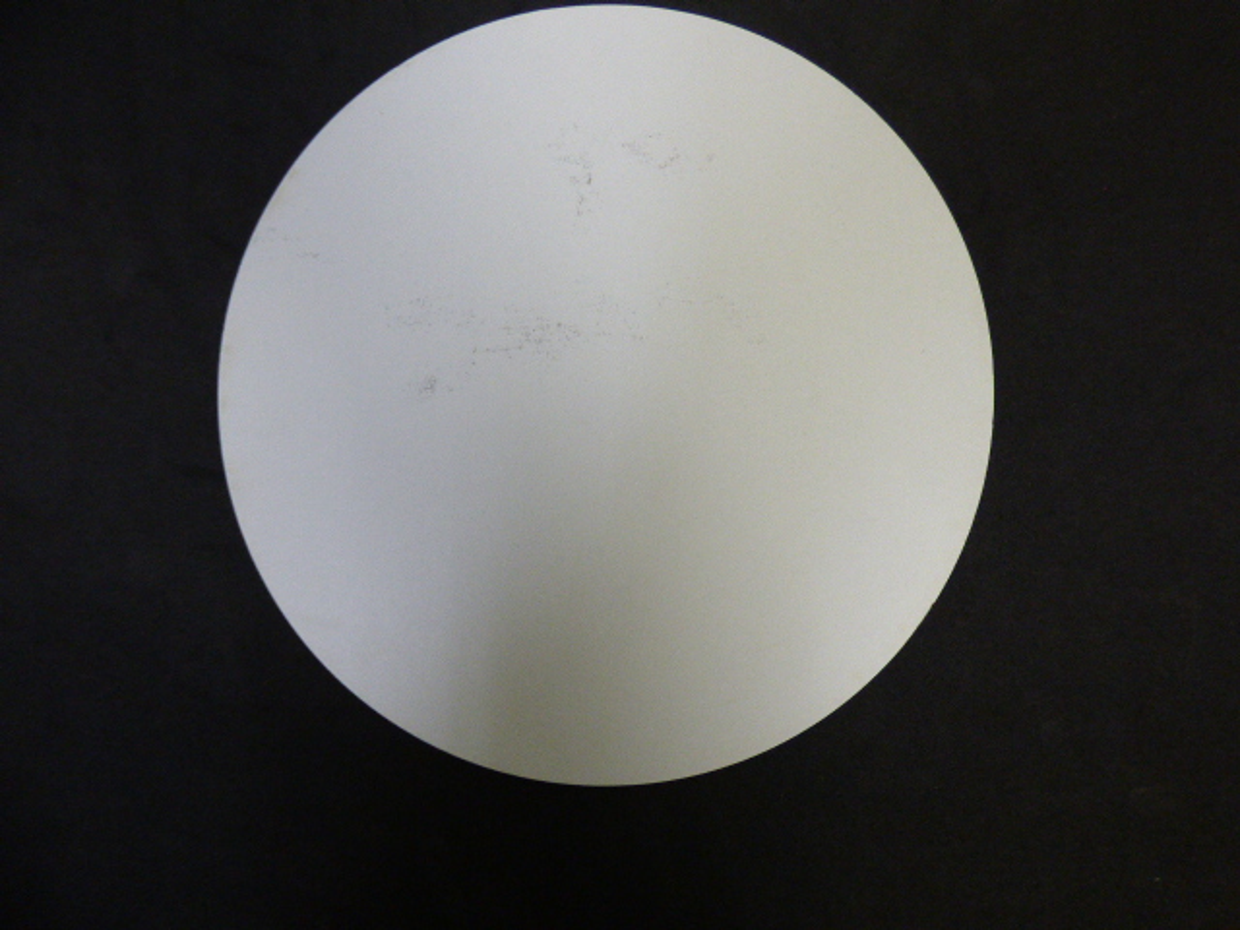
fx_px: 716
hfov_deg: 81.7
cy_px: 465
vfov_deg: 66.0
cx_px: 620
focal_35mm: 20
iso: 400
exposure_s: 1/60
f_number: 2.8
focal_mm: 3.58
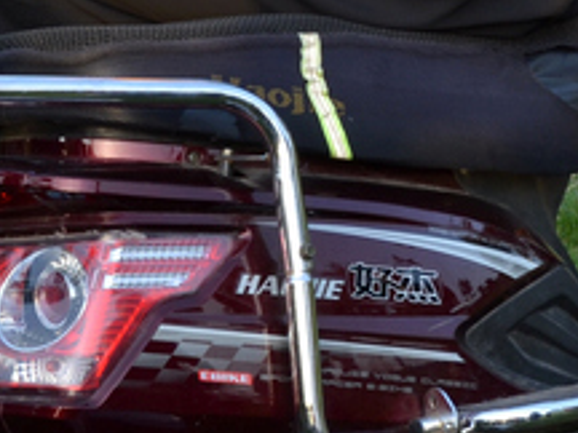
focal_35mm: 192
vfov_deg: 7.6
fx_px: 3206
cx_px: 476
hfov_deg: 10.3
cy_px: -278
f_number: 13
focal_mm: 32
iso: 100
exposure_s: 1/20
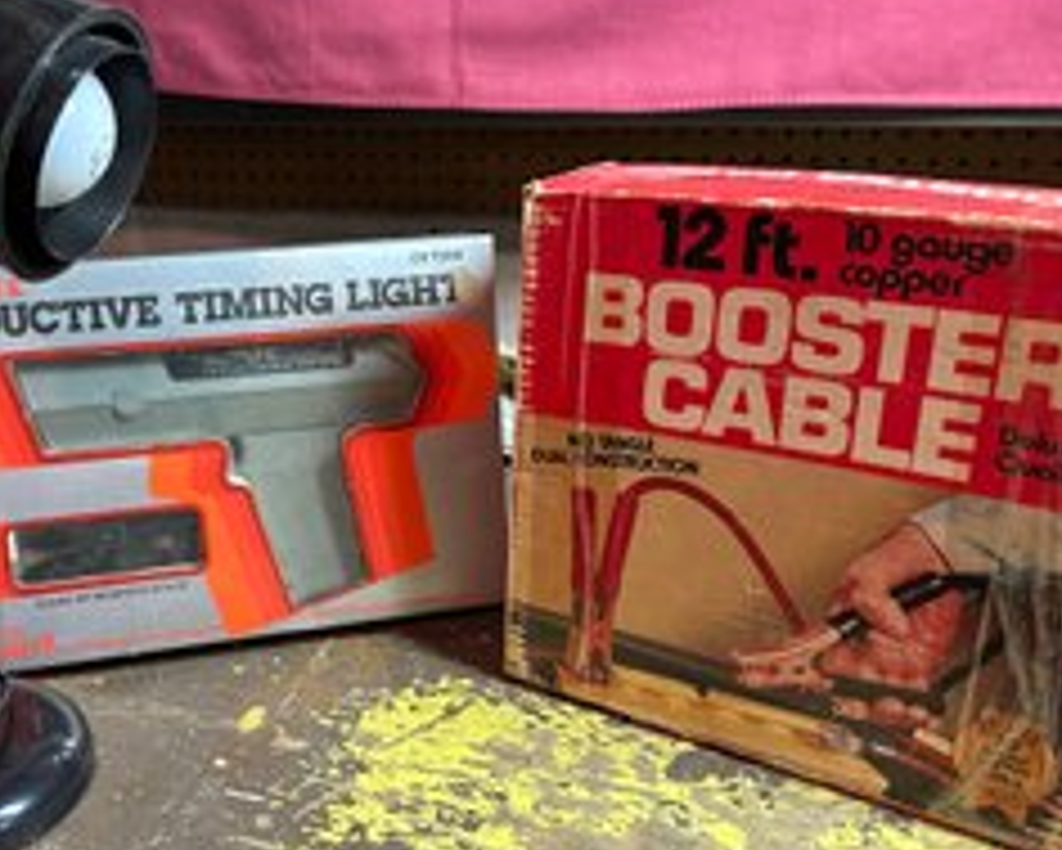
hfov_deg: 52.2
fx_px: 1069
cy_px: 443
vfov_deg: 43.4
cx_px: 394
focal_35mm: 34
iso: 400
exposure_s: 1/60
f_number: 1.78
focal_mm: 6.86
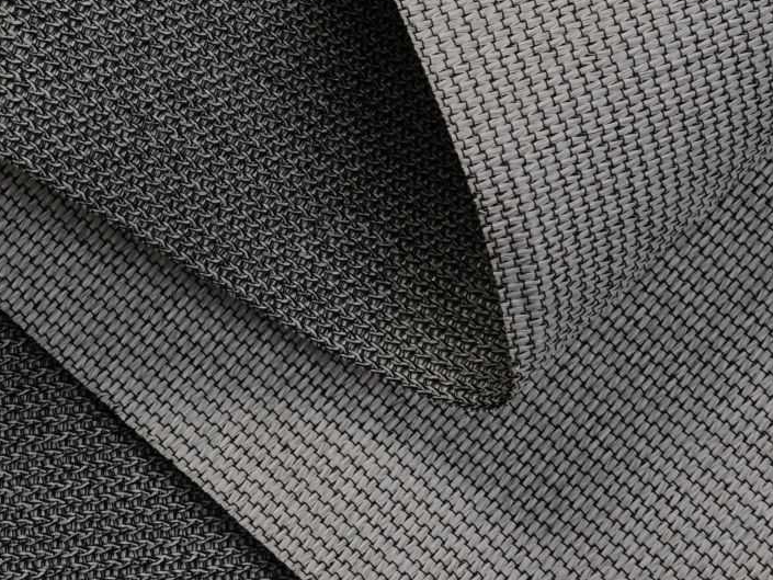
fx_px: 4244
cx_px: 184
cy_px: 56
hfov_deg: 10.4
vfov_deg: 7.8
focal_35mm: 190
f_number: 20
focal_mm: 62
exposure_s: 1/30
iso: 200
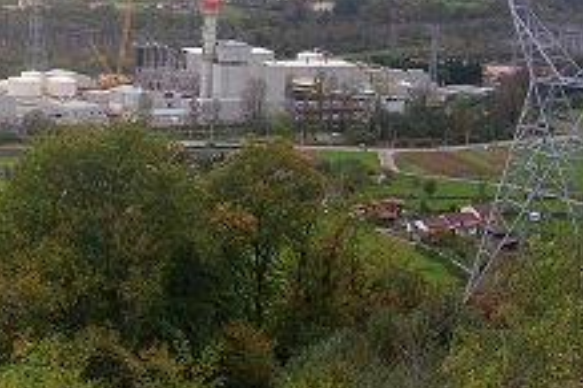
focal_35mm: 74
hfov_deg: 26.9
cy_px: 93
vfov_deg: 18.3
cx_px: 136
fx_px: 1198
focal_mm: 5.8
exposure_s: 1/296
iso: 50
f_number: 2.8
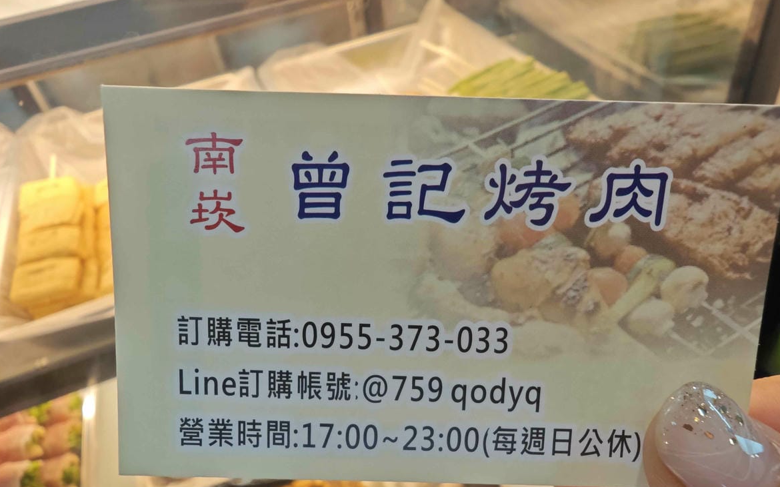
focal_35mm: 25
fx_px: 531
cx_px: 390
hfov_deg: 72.6
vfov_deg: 49.0
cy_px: 293
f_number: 1.8
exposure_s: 1/120
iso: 100
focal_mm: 2.03
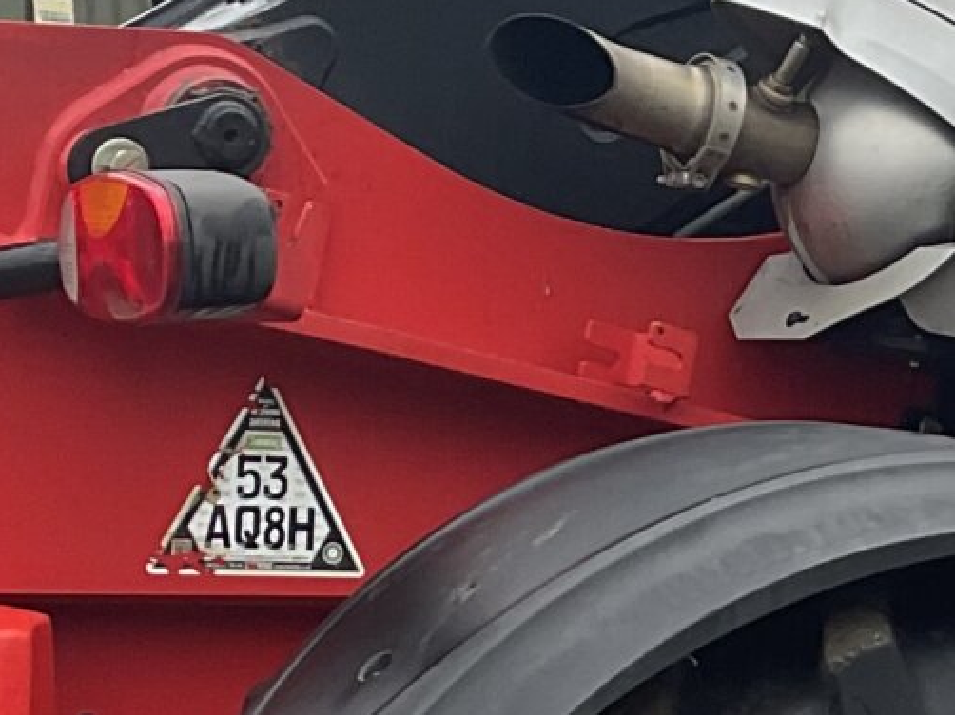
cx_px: 1199
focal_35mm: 148
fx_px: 4081
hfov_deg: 13.0
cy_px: 494
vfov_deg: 10.0
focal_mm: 3
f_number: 1.8
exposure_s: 1/120
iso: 25
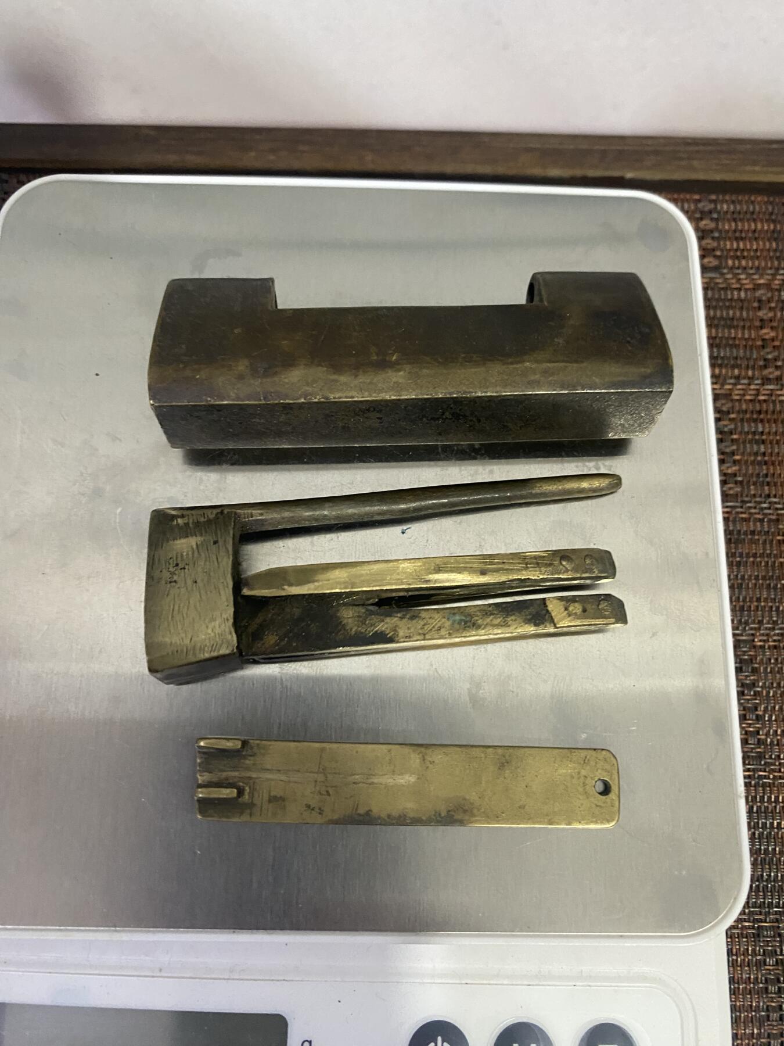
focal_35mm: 26
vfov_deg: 67.3
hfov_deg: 53.1
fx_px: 785
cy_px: 523
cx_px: 392
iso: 320
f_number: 1.8
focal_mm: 4.25
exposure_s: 1/50
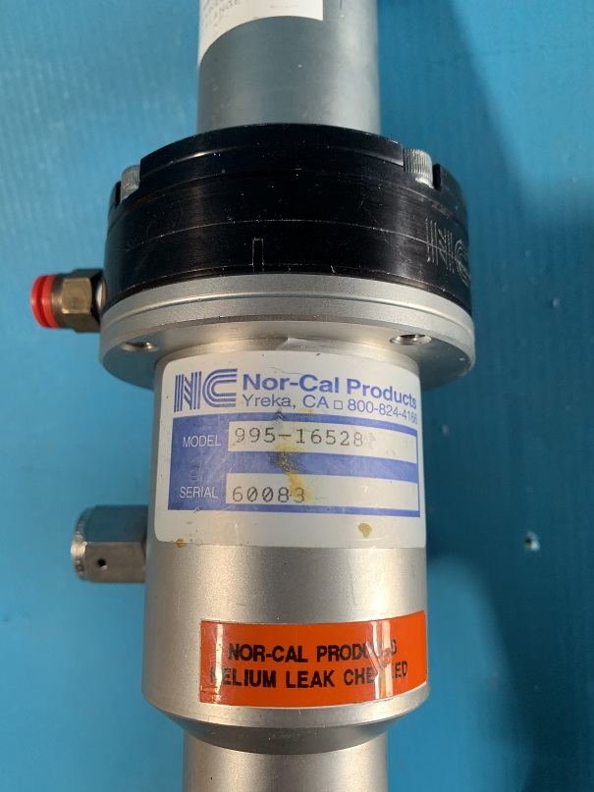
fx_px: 595
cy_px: 396
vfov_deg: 67.3
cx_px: 297
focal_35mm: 26
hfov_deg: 53.1
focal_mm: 4.25
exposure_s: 1/60
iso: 160
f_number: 1.8
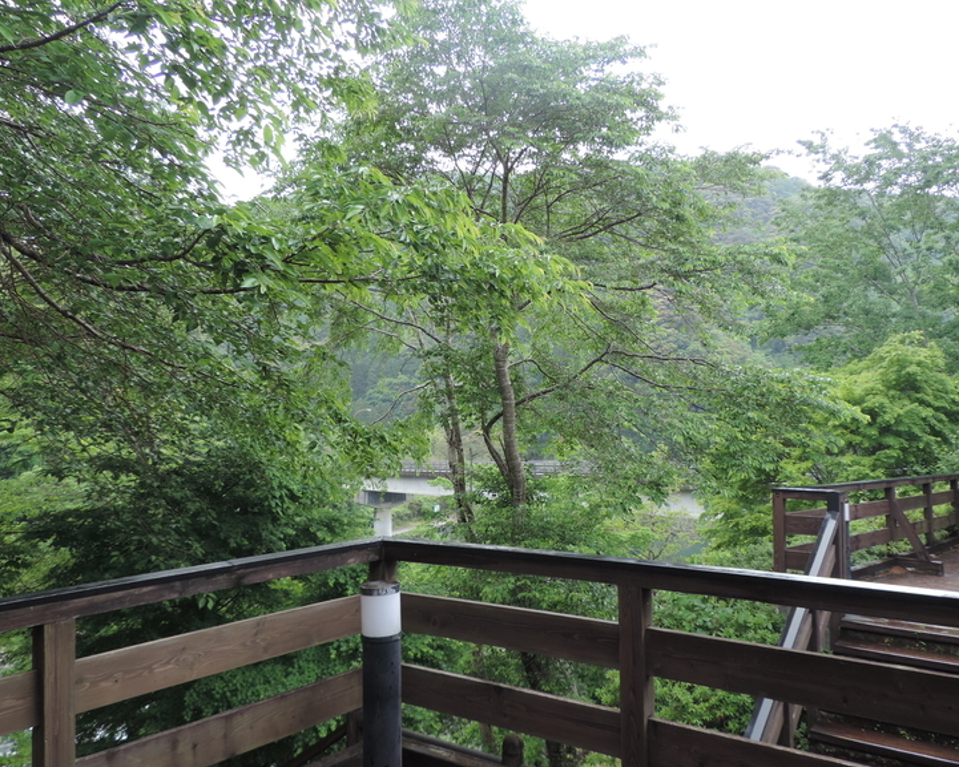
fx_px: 738
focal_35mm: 26
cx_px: 504
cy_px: 391
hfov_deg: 66.0
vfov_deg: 54.9
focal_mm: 4.3
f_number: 3
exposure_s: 1/80
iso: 80
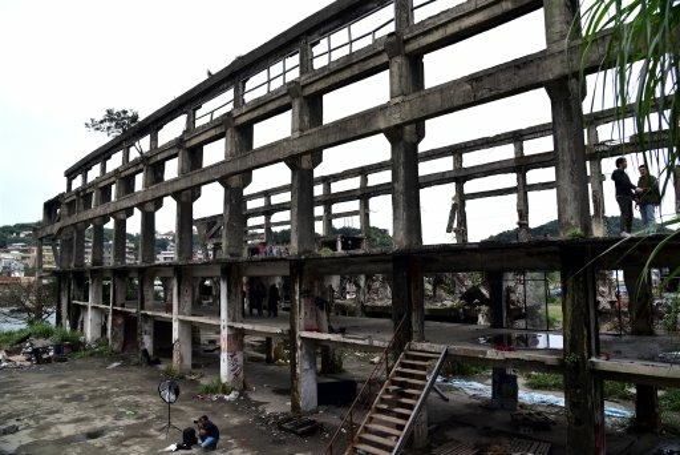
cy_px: 228
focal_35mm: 24
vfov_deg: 53.2
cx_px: 340
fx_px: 454
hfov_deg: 73.7
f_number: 7.1
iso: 100
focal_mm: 24
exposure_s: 1/160
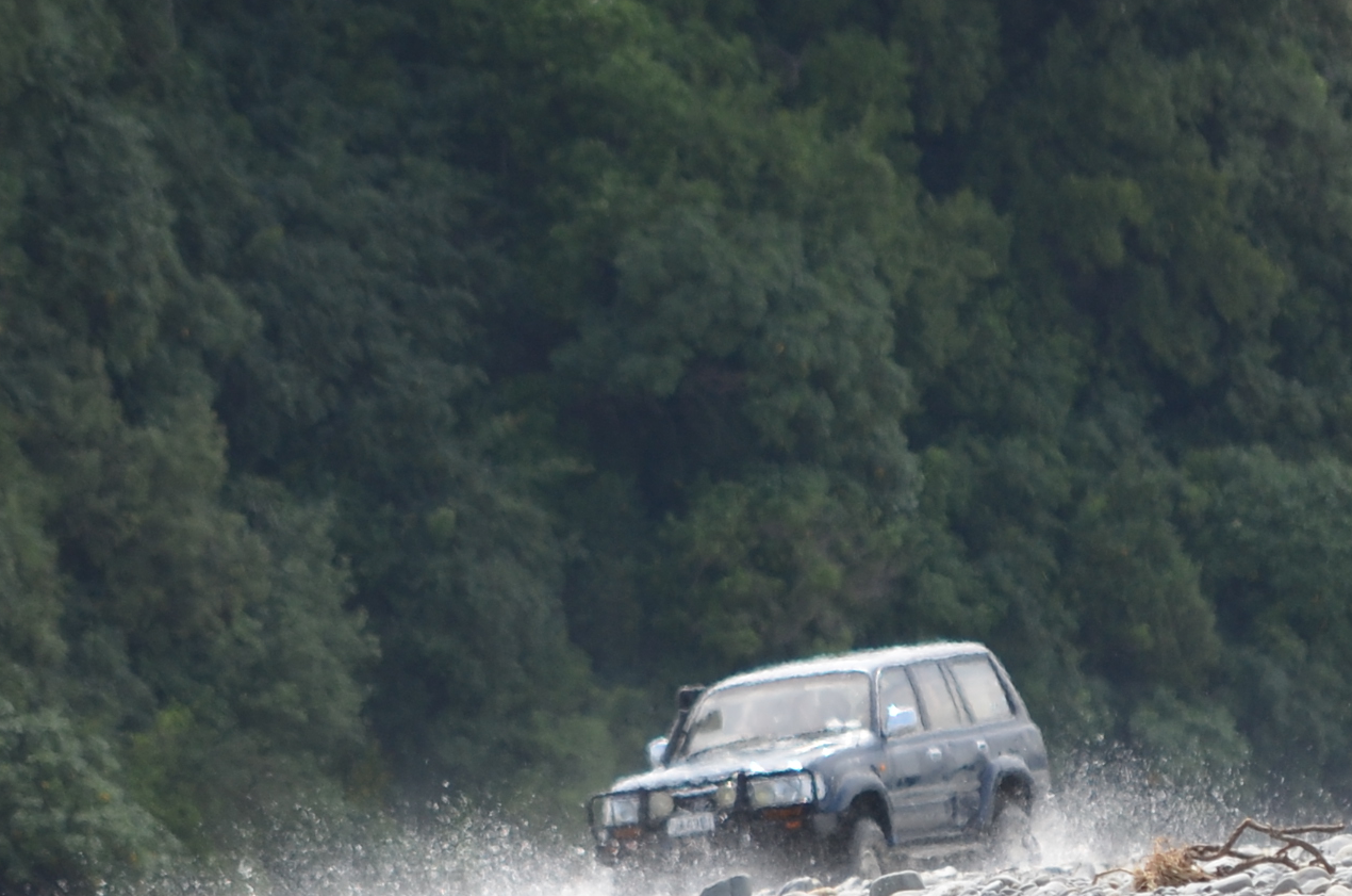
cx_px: 872
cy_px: 768
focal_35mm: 873
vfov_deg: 1.6
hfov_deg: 2.4
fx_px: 32716
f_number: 5.6
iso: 200
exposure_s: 1/500
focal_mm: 200
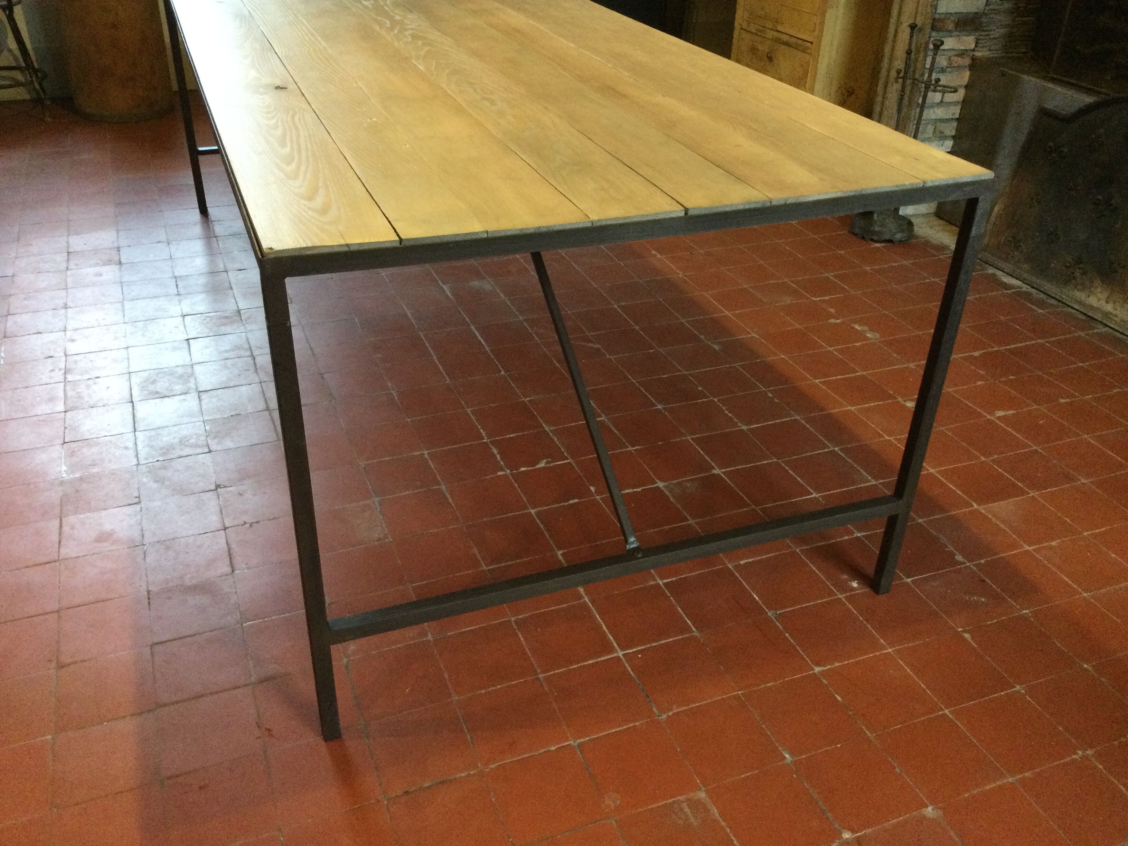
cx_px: 564
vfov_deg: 45.4
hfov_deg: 58.4
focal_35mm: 31
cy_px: 423
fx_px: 1010
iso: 250
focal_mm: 3.3
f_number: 2.4
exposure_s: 1/20
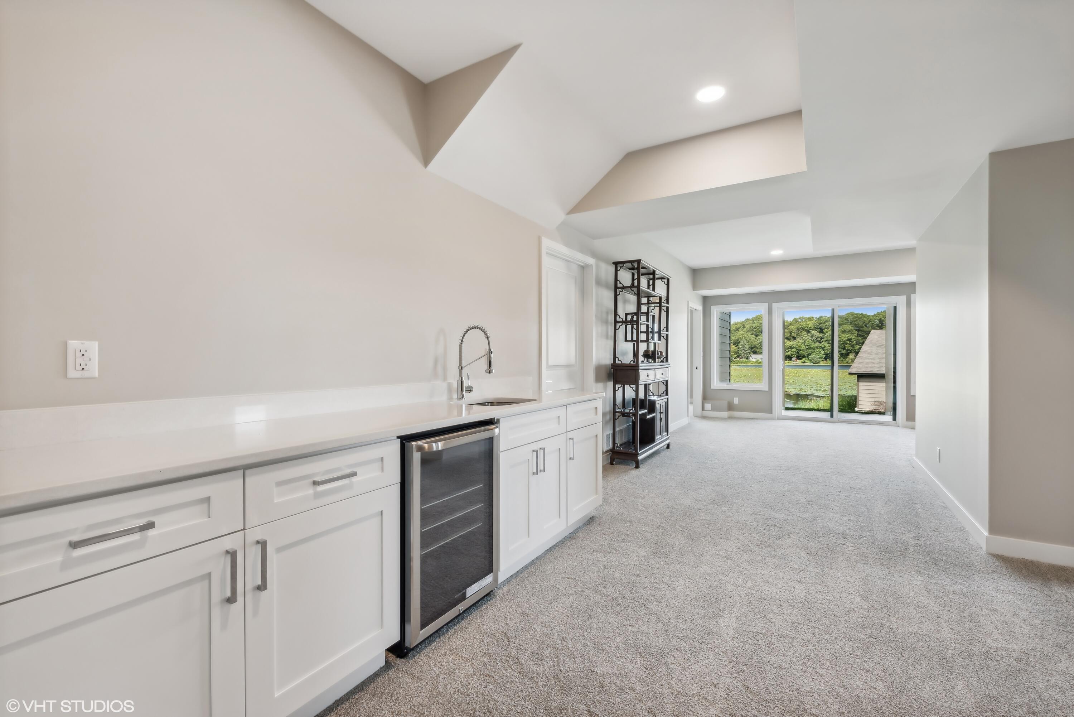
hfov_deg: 96.7
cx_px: 537
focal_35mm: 16
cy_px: 358
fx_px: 477
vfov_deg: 73.8
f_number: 11
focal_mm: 16
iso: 200
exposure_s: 1/4
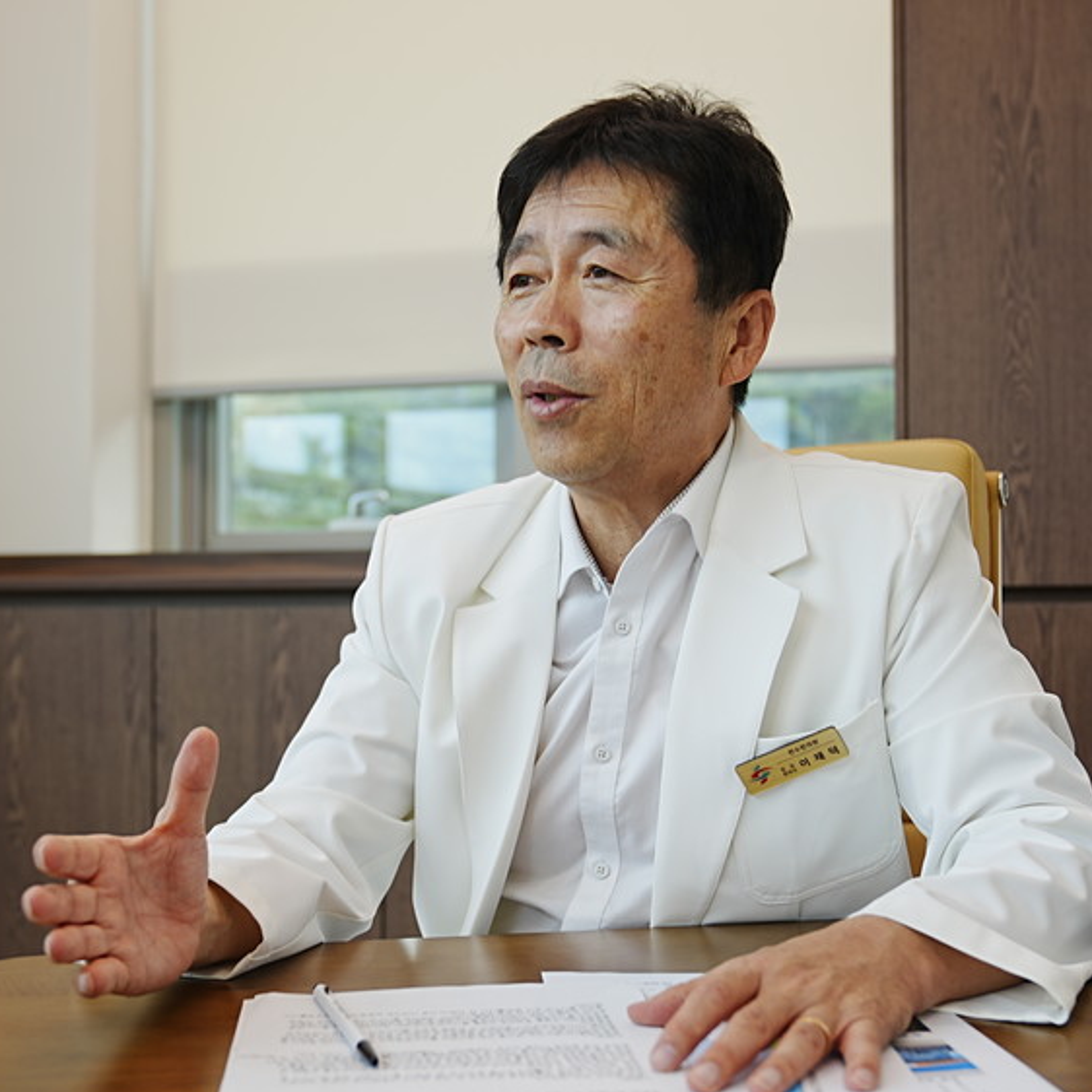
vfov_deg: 37.5
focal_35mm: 45
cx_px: 503
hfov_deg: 37.5
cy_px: 619
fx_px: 1606
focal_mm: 31
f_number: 3.2
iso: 80
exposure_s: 1/60
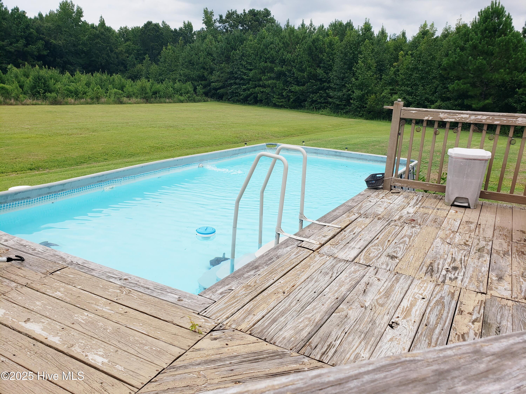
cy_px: 197
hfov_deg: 67.3
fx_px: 395
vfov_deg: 53.1
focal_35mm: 26
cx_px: 263
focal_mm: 4.3
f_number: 2.4
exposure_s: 1/1582
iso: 50
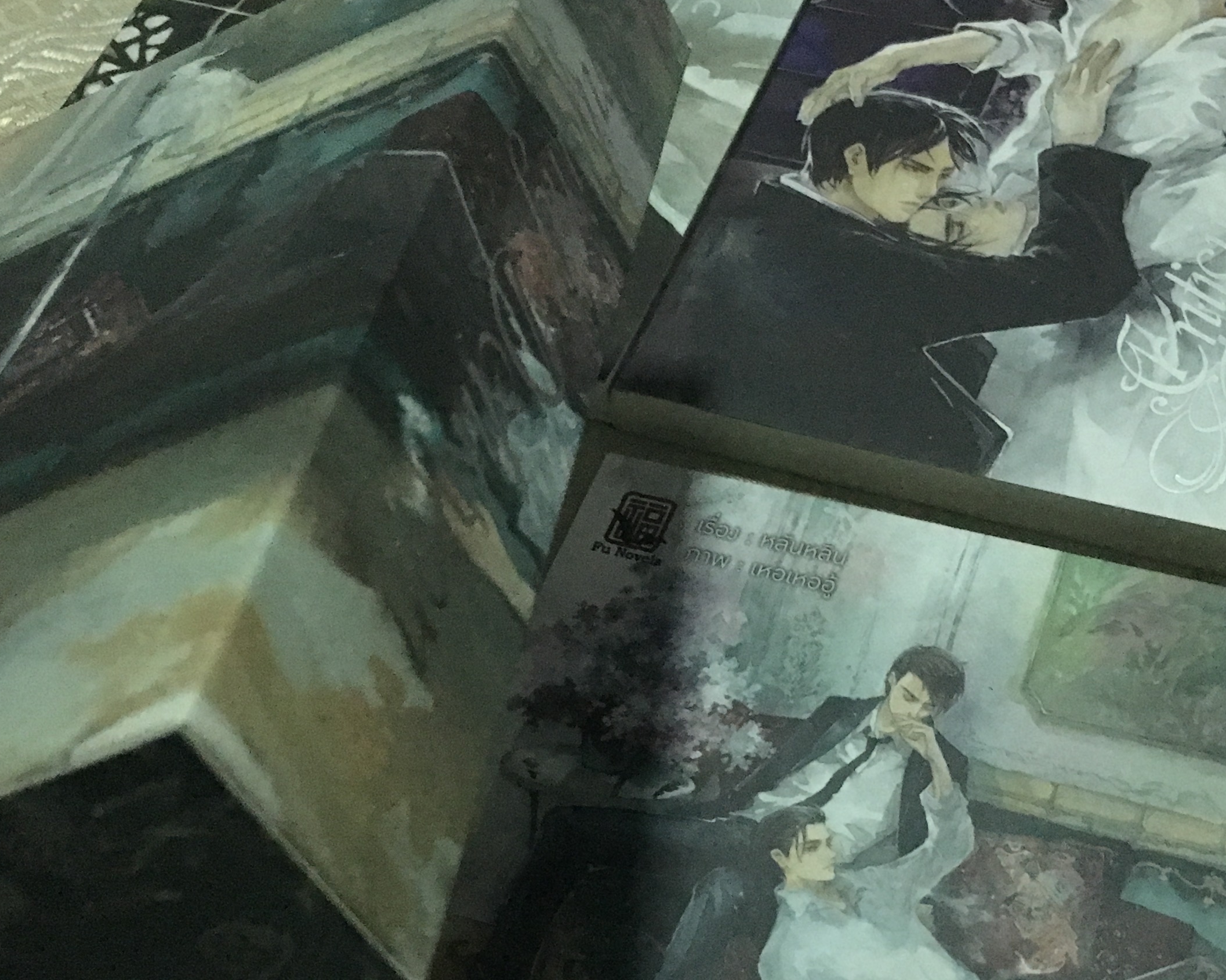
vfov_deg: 28.0
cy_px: 614
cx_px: 799
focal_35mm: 54
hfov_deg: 34.5
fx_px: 1959
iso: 320
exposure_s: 1/17
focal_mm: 4.15
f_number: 2.2
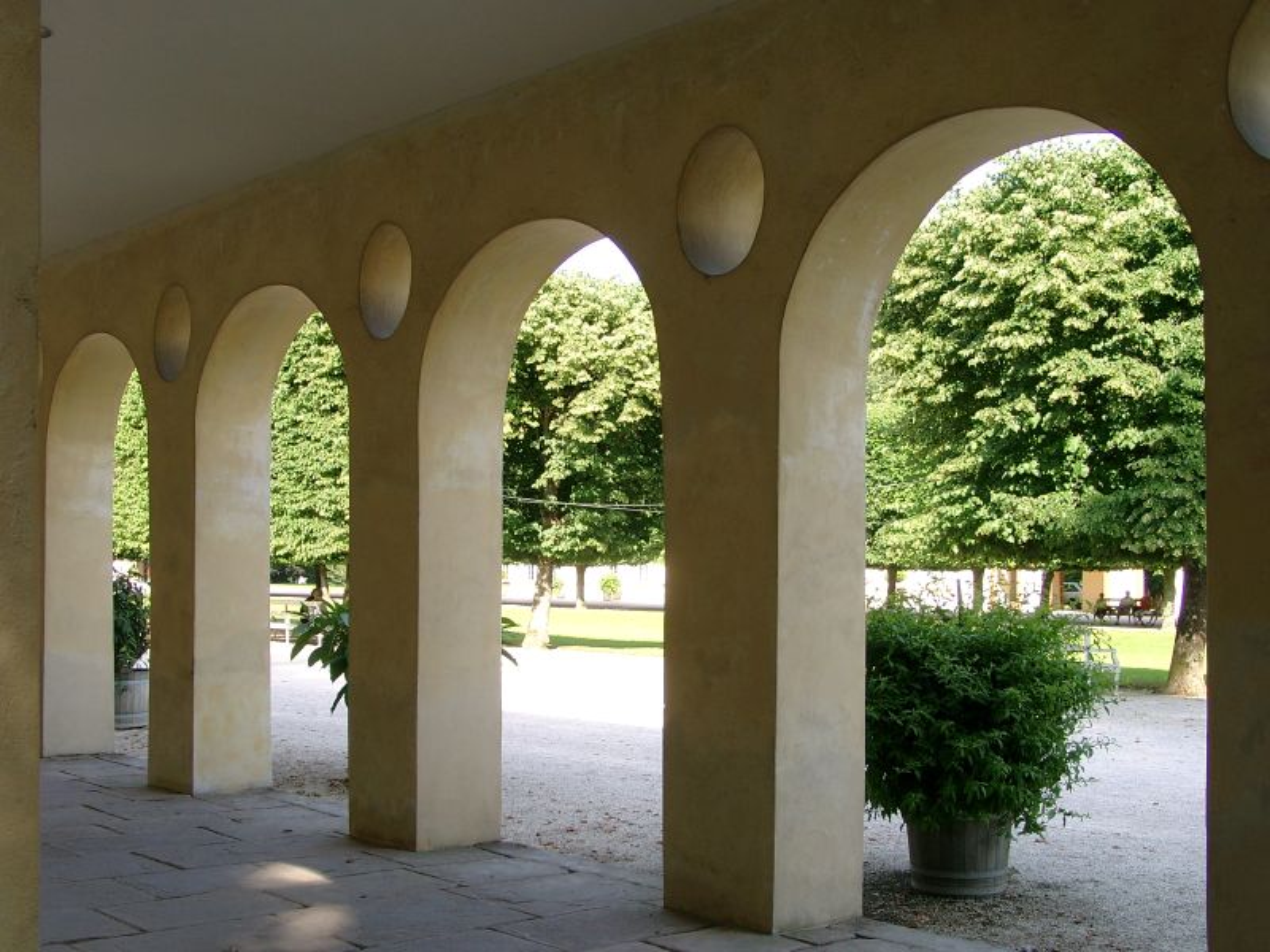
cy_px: 476
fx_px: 1541
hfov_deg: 44.8
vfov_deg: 34.3
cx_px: 635
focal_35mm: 42
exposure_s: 1/118
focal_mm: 8.82
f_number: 4
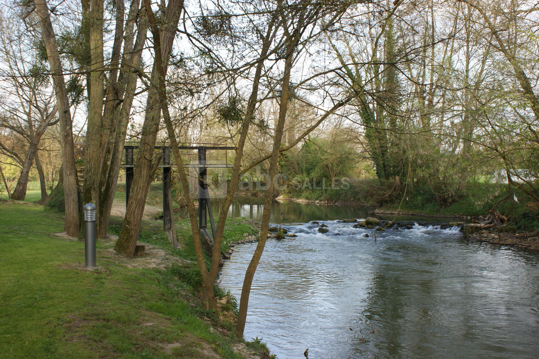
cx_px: 270
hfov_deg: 49.6
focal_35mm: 39
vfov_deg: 34.2
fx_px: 584
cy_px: 180
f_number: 6.3
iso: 100
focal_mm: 26
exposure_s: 1/60
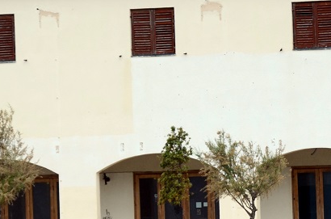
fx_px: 7372
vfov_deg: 1.7
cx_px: 207
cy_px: 201
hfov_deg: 2.6
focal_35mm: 804
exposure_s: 1/500
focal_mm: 220
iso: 100
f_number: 5.3
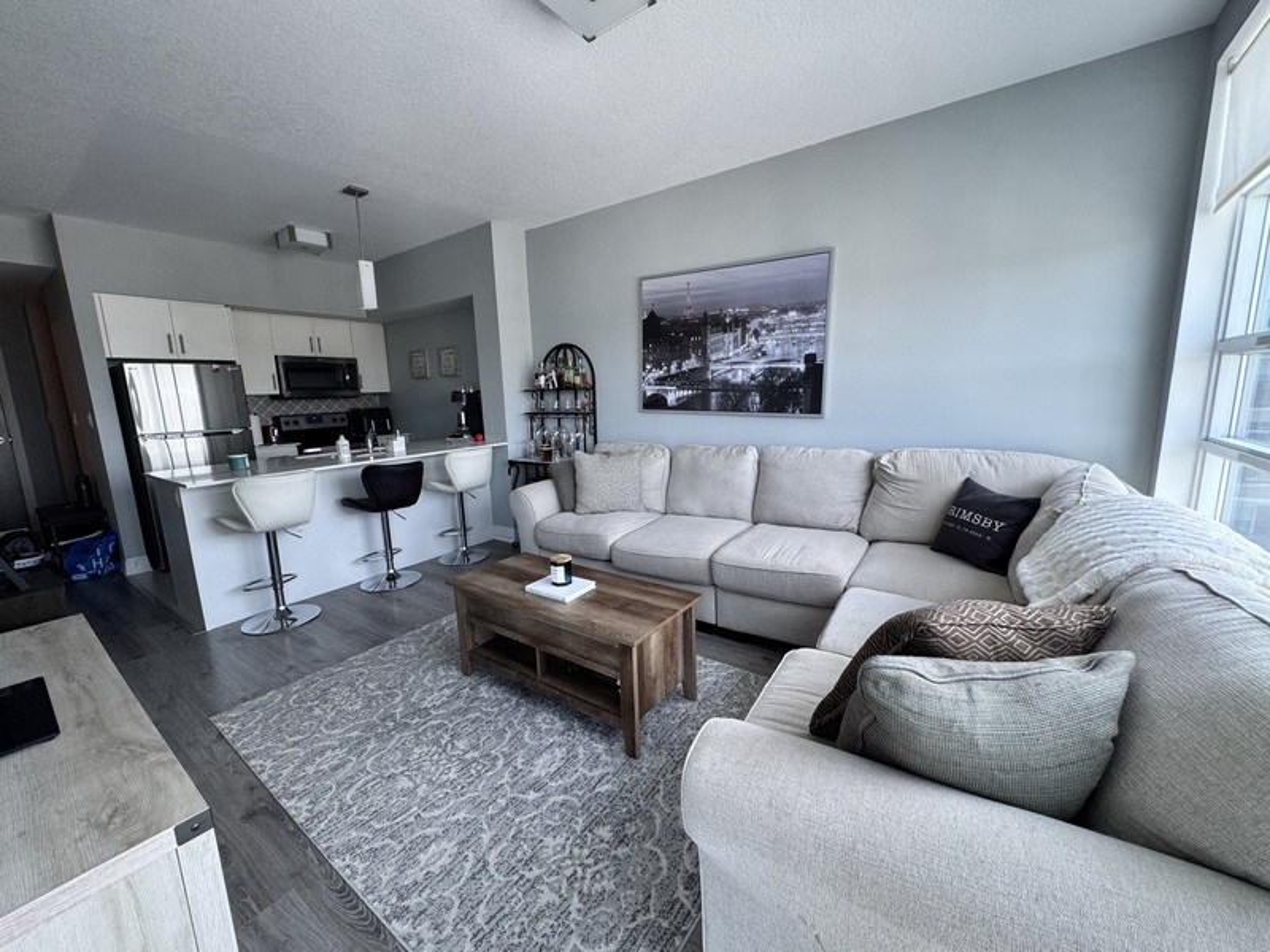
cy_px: 476
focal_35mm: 14
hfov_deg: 102.1
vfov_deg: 85.7
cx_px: 635
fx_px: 514
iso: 125
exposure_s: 1/99
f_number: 2.2
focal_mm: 2.22
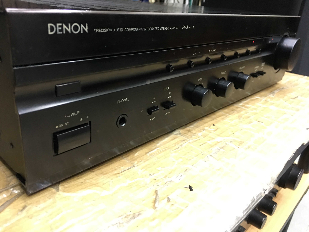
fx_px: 259
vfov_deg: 48.2
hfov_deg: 61.7
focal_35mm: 29
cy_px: 116
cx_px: 154
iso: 125
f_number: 2.2
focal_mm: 4.15
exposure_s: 1/8
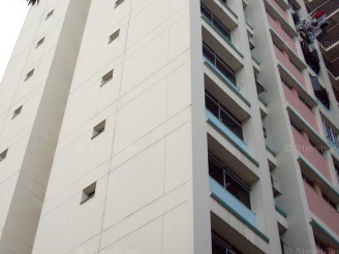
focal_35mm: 62
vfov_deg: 23.3
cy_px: 46
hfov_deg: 31.2
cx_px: 155
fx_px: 607
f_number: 2.8
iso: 156
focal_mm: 6.2
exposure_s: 1/125
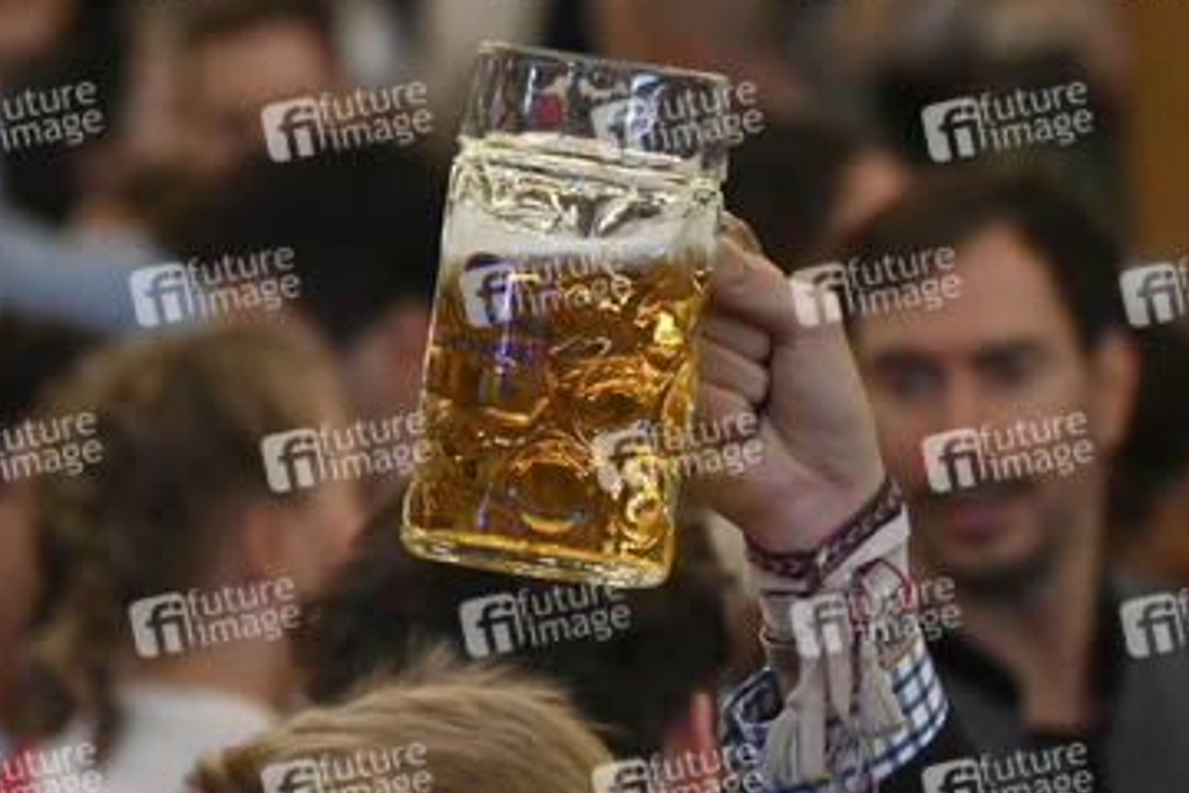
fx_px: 12384
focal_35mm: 375
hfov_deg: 5.5
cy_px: 370
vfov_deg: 3.7
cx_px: 588
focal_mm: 200
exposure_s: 1/320
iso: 16000
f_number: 6.3
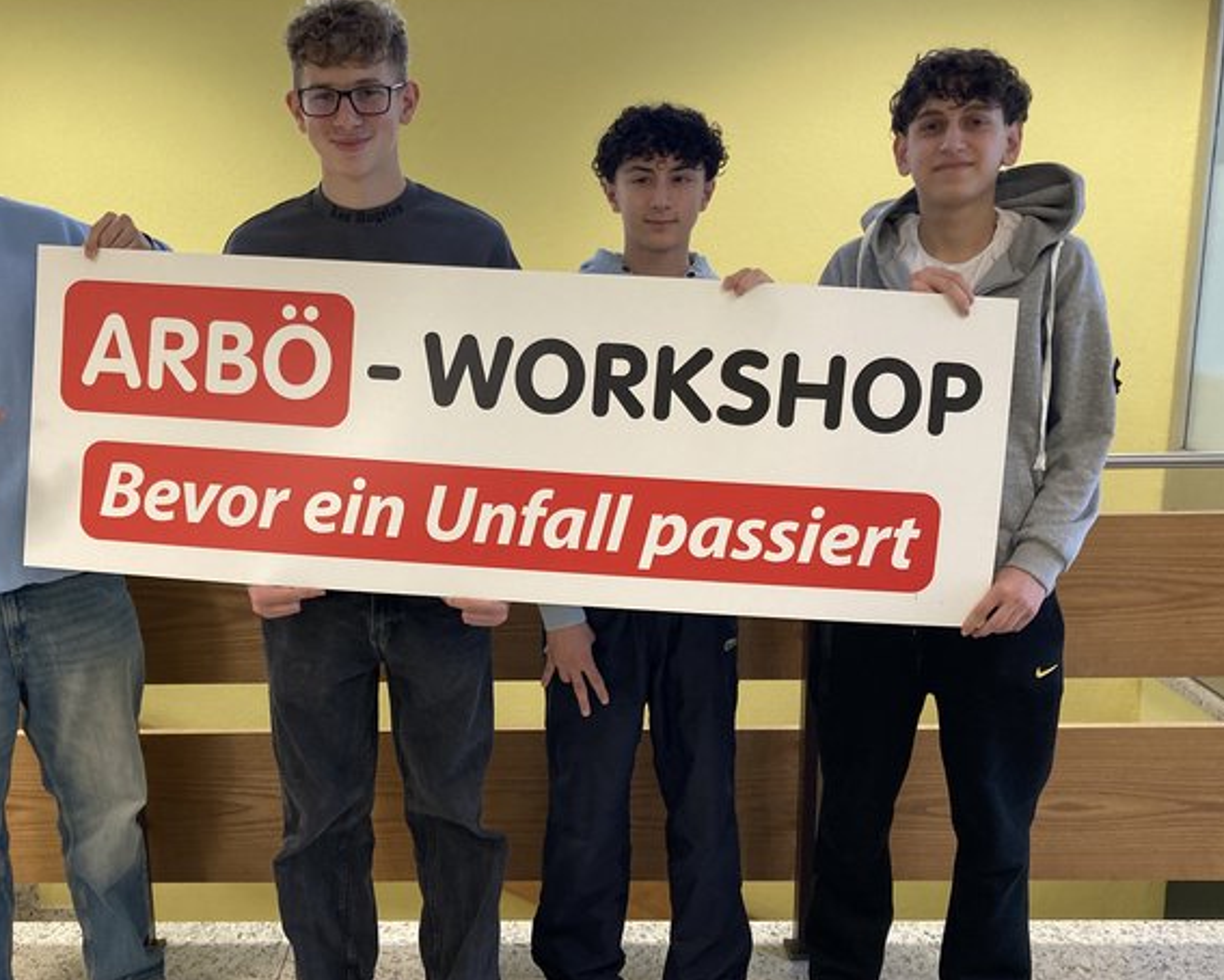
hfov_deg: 48.7
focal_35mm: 37
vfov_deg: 40.1
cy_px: 537
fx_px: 1341
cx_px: 477
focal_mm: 3.99
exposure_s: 1/50
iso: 125
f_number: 1.8
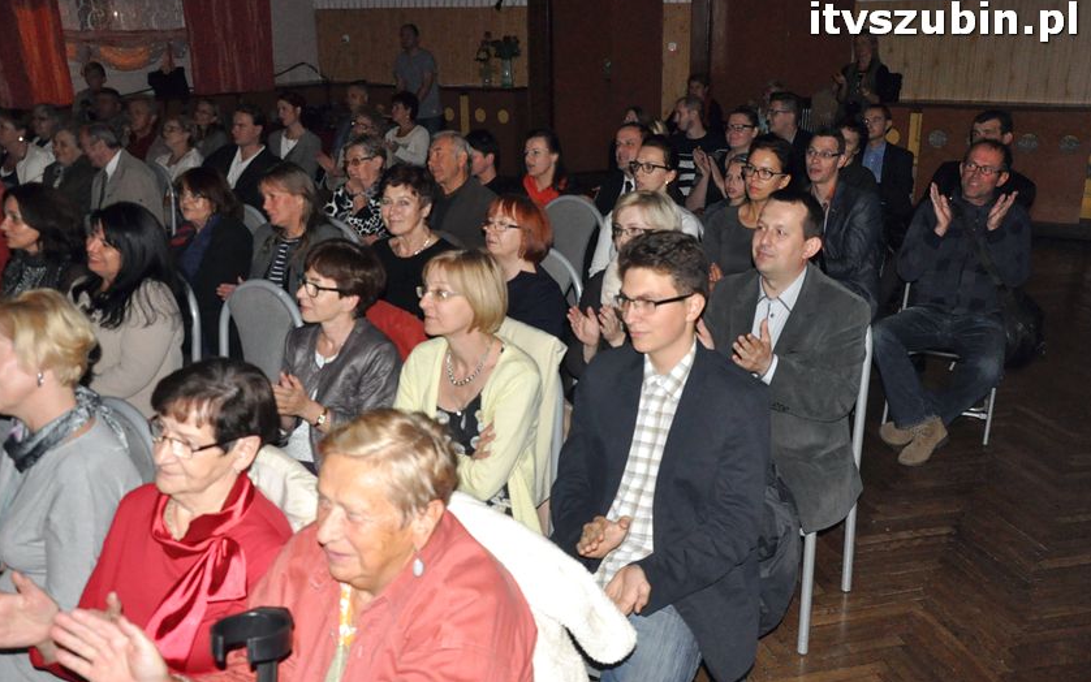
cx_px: 549
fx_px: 967
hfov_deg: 58.9
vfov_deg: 38.9
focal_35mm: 33
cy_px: 347
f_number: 5.6
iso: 2500
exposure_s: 1/60
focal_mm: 21
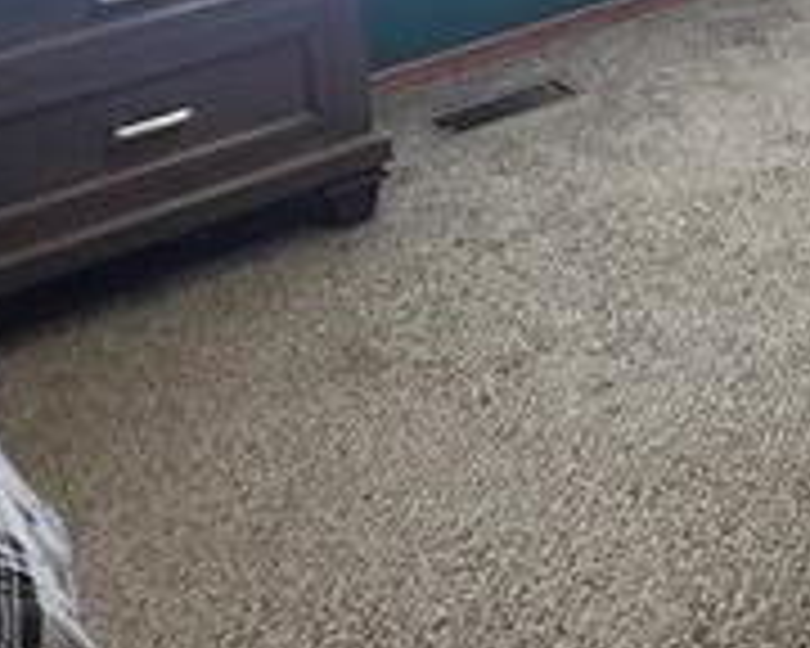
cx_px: 1044
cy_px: -268
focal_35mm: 72
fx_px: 1726
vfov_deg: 19.1
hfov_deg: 23.4
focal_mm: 1.74
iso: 320
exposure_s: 1/30
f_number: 2.2
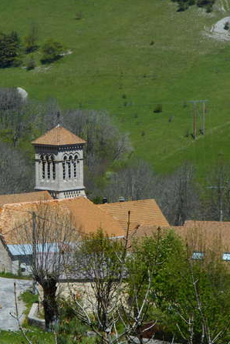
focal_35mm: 279
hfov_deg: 4.9
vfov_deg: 7.4
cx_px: 73
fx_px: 2674
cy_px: 172
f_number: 6.6
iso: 80
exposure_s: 1/320
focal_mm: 36
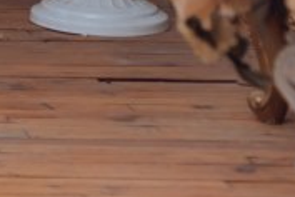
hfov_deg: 5.3
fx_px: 2901
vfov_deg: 3.7
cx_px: -725
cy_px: -474
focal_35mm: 354
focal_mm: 50
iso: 200
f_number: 3.3
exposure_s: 1/90
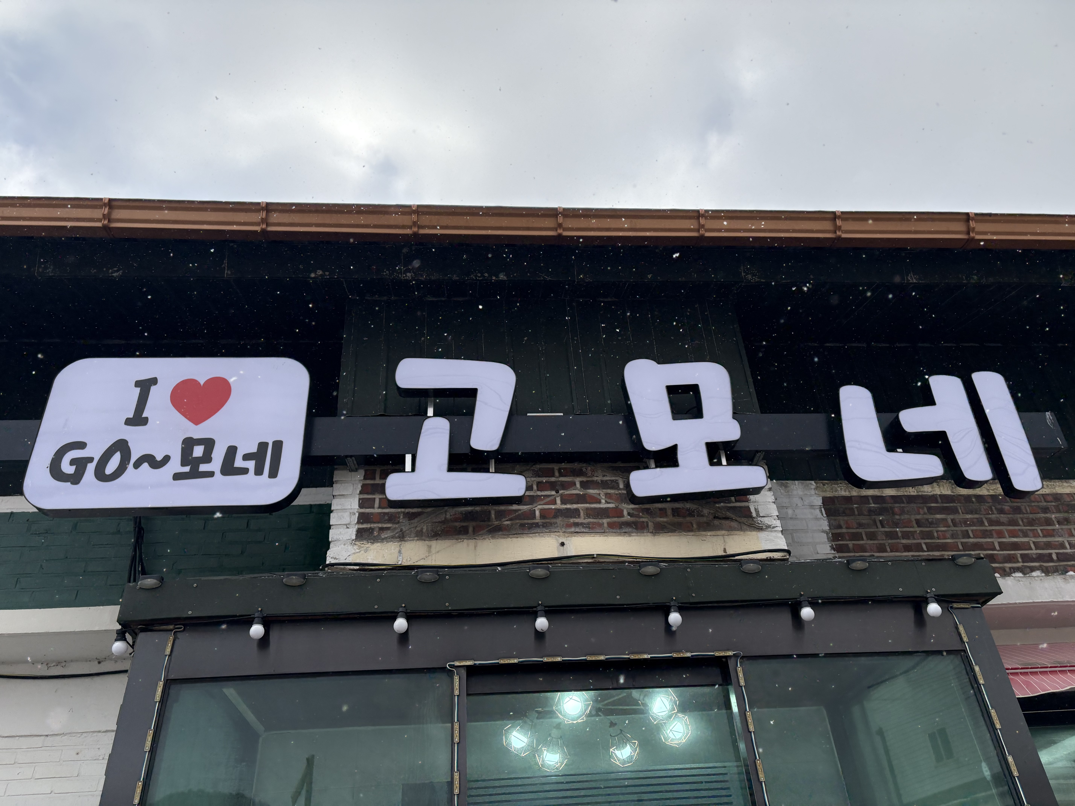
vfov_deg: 53.1
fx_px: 807
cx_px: 538
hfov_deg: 67.3
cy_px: 403
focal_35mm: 26
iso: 64
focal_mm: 5.96
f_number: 1.6
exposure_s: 1/1751
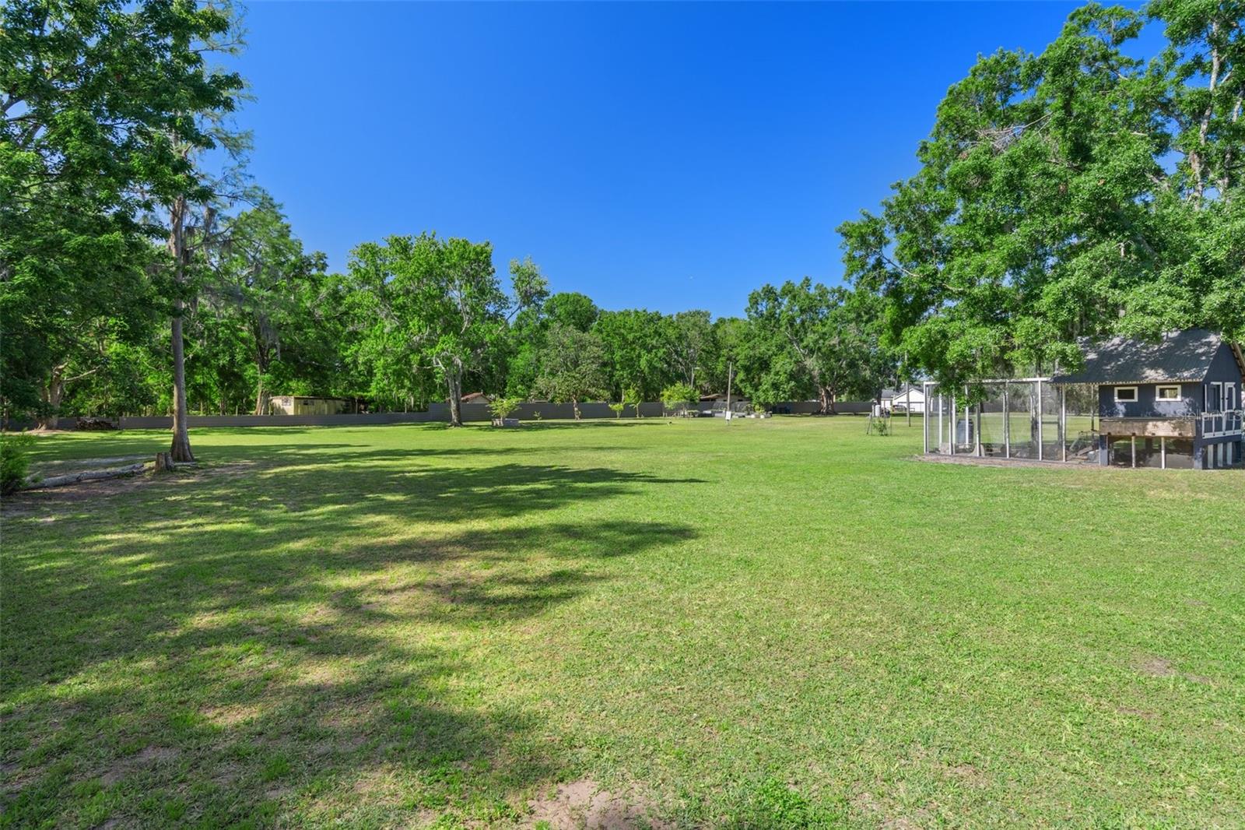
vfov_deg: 67.4
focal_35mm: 18
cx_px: 622
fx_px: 622
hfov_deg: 90.0
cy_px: 415
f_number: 8
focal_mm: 18
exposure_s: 1/15
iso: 320
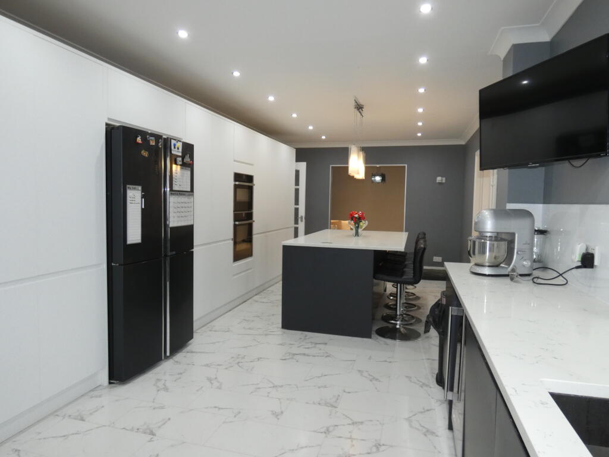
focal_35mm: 22
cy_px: 228
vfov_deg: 61.1
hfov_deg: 76.4
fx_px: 387
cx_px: 304
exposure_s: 1/60
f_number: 2.9
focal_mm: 3.9
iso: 320
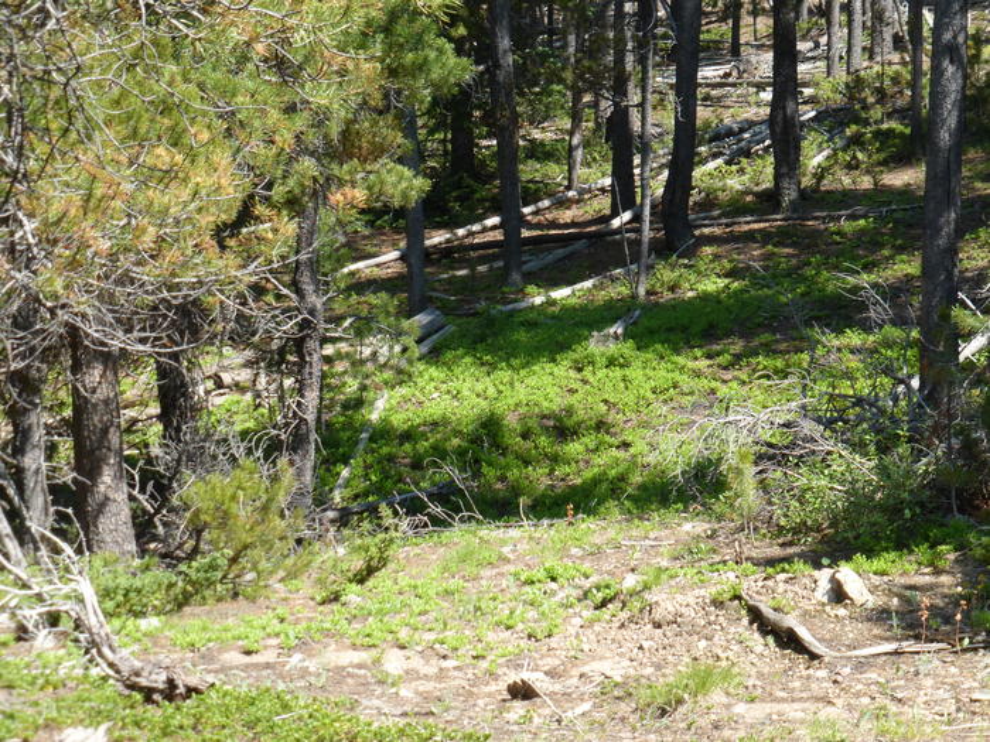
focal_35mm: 111
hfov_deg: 17.7
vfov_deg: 13.3
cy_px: 371
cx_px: 495
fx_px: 3175
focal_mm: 18.2
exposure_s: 1/160
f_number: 5.3
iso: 100
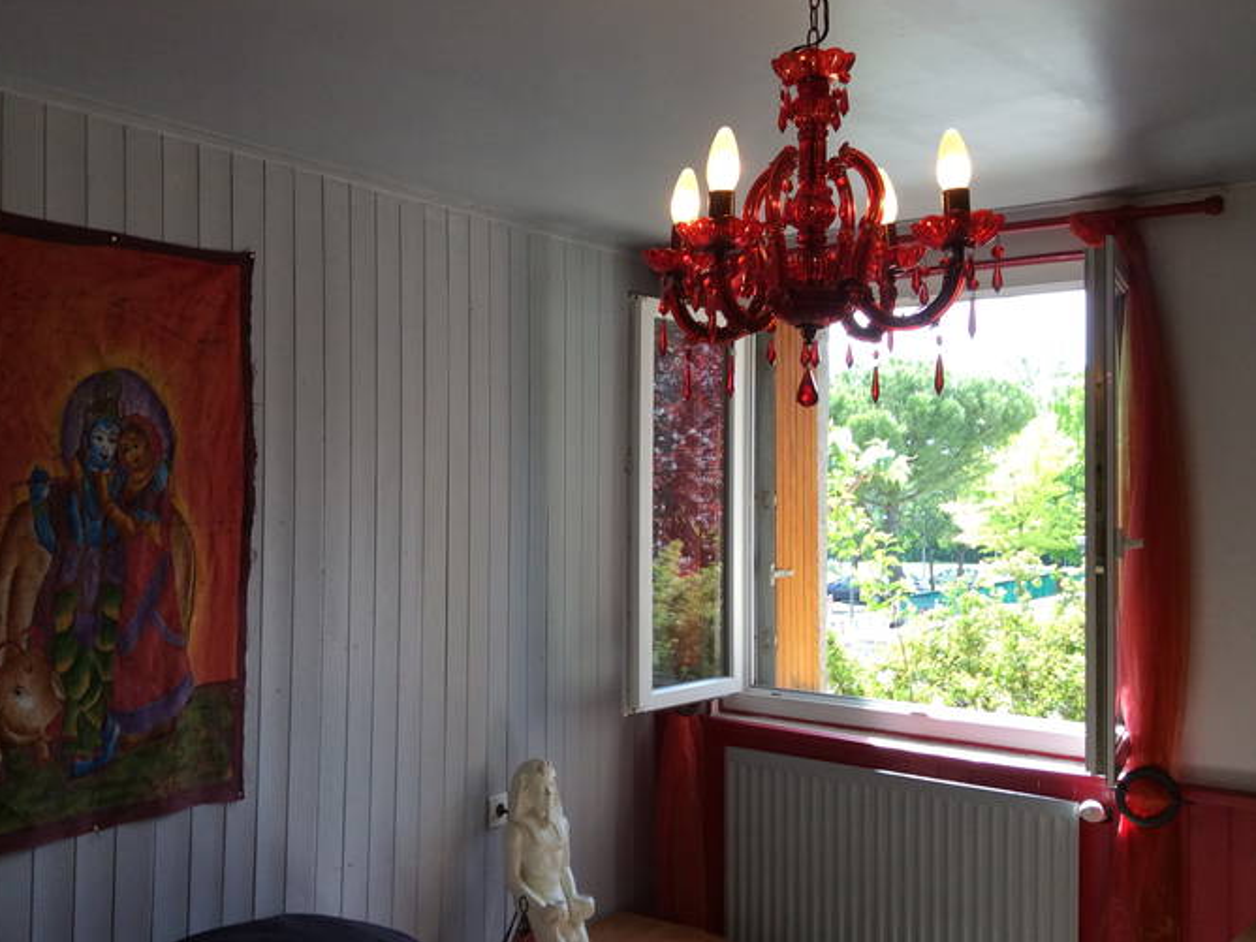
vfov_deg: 36.8
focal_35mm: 39
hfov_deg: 47.7
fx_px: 1415
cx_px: 519
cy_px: 476
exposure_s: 1/120
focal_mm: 3.3
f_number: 2.4
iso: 32
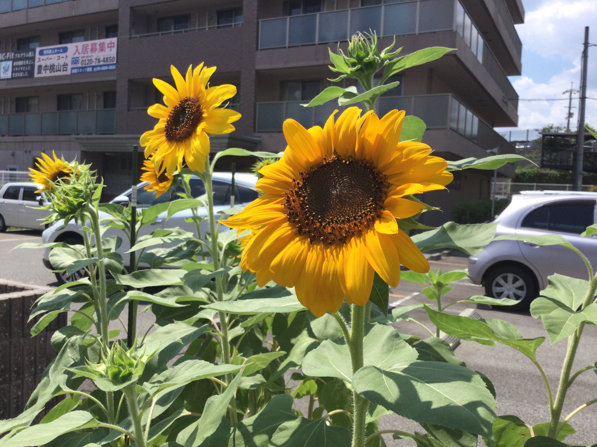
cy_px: 224
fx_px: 535
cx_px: 298
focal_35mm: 31
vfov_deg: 45.4
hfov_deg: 58.4
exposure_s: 1/1235
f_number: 2.4
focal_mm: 3.3
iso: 25
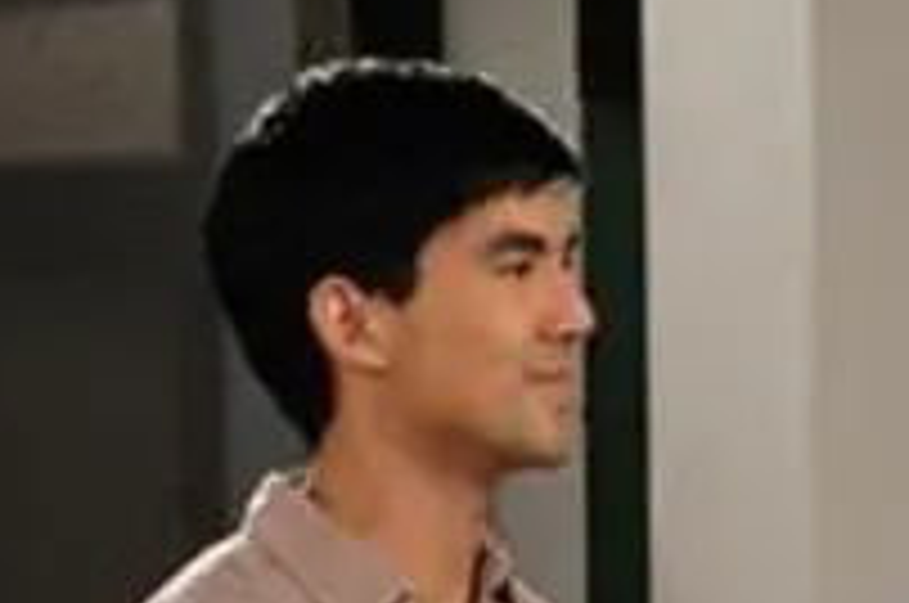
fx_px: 7311
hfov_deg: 7.1
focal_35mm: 290
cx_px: 837
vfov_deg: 4.7
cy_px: 1026
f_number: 5.6
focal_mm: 50
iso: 4000
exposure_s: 1/60
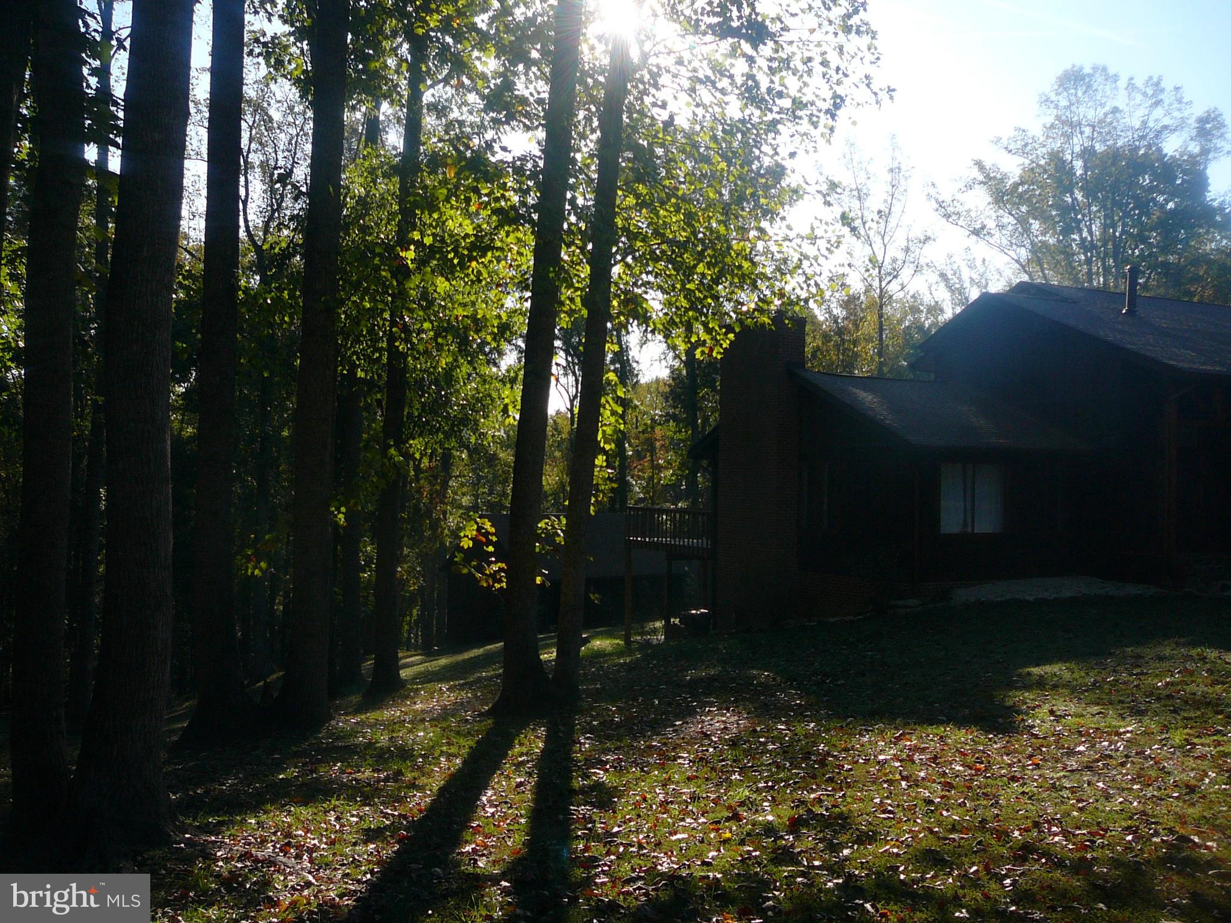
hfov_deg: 52.6
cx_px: 616
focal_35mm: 35
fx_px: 1245
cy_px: 462
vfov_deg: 40.7
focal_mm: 5.2
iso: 80
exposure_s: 1/640
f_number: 2.8
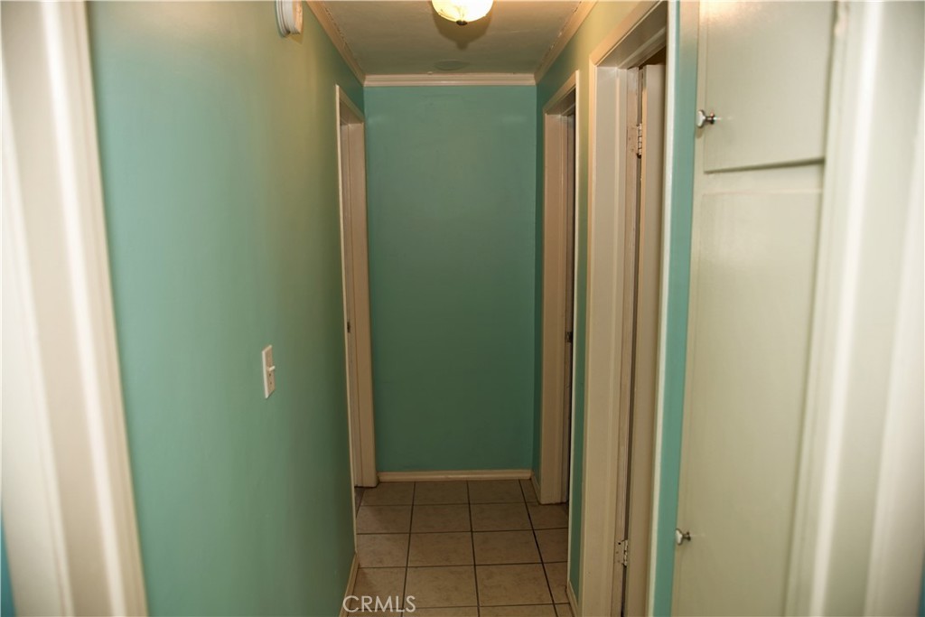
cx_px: 462
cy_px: 308
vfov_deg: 53.1
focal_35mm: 24
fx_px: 617
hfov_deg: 73.7
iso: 200
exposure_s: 1/60
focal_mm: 24
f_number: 2.8
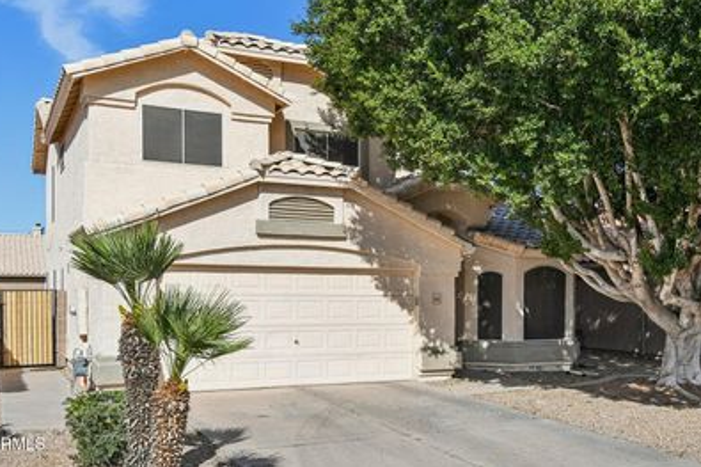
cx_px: 389
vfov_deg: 34.8
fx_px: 740
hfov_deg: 50.6
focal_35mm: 38
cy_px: 175
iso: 100
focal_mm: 20
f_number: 8
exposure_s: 1/320
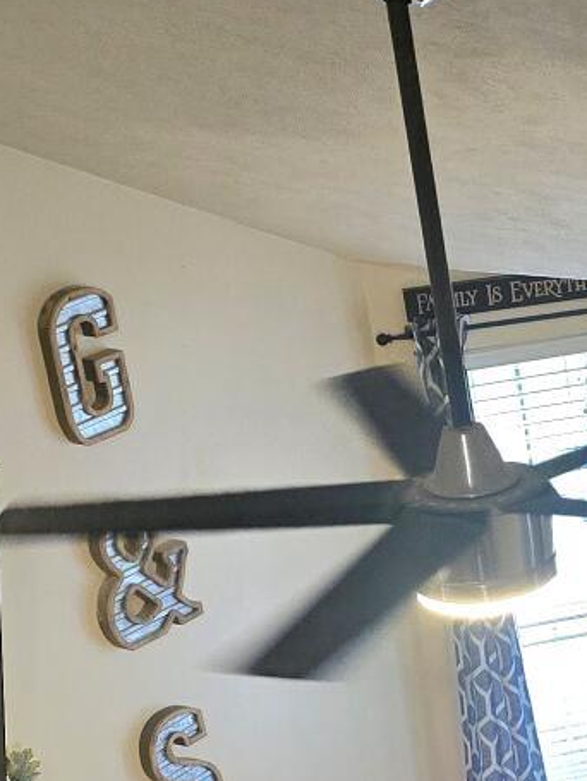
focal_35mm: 101
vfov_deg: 18.7
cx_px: 824
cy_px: 845
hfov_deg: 13.9
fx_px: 2280
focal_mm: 6.3
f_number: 1.7
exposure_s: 1/120
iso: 640
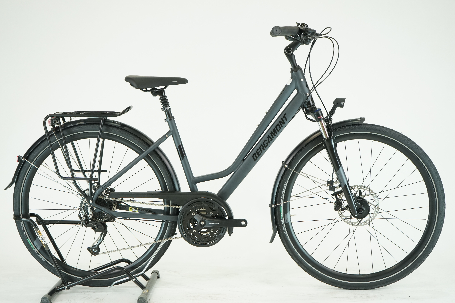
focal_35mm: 57
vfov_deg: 23.8
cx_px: 228
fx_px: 720
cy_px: 152
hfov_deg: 35.1
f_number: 5.6
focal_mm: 57
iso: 1600
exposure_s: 1/200
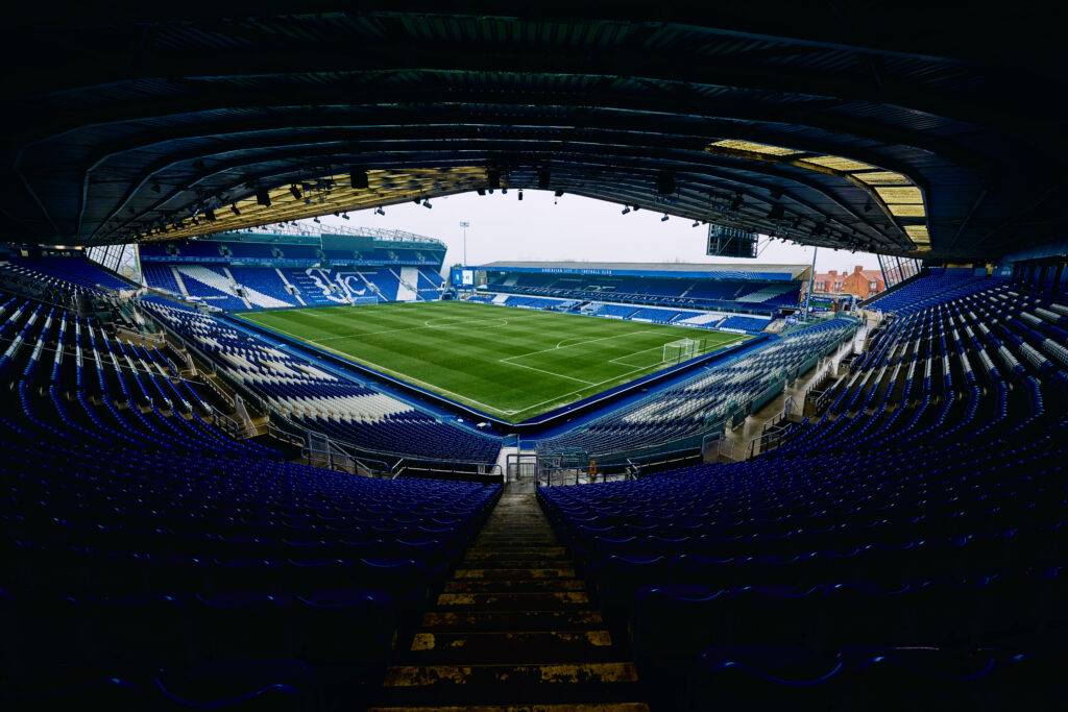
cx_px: 534
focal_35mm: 14
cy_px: 356
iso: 500
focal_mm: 14
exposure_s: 1/500
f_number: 4.5
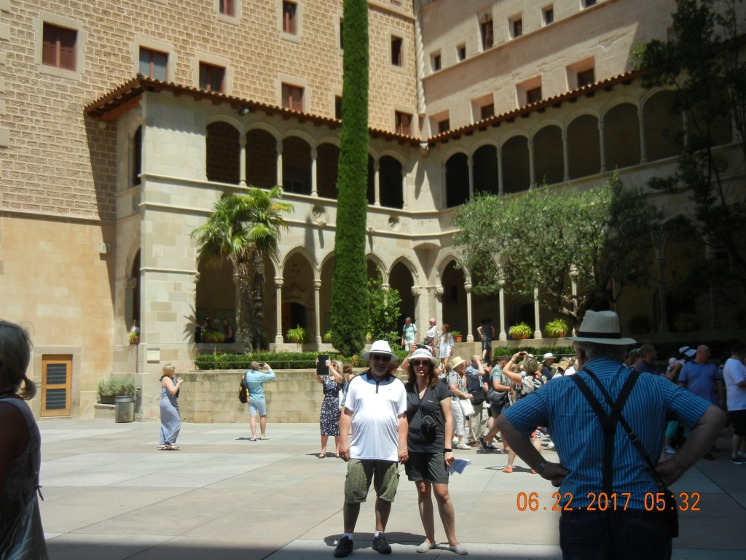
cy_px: 280
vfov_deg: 36.8
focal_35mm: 39
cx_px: 373
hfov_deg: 47.9
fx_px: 840
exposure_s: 1/312
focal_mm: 7.1
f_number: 7.4
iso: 160
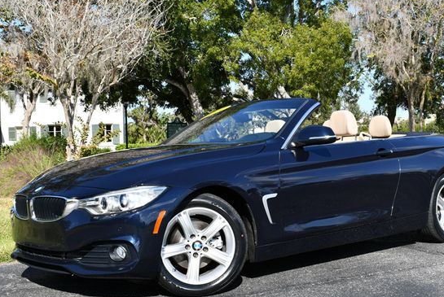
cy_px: 153
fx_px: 667
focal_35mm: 54
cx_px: 240
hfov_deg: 36.8
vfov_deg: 25.1
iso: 125
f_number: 8
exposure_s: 1/250
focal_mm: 23
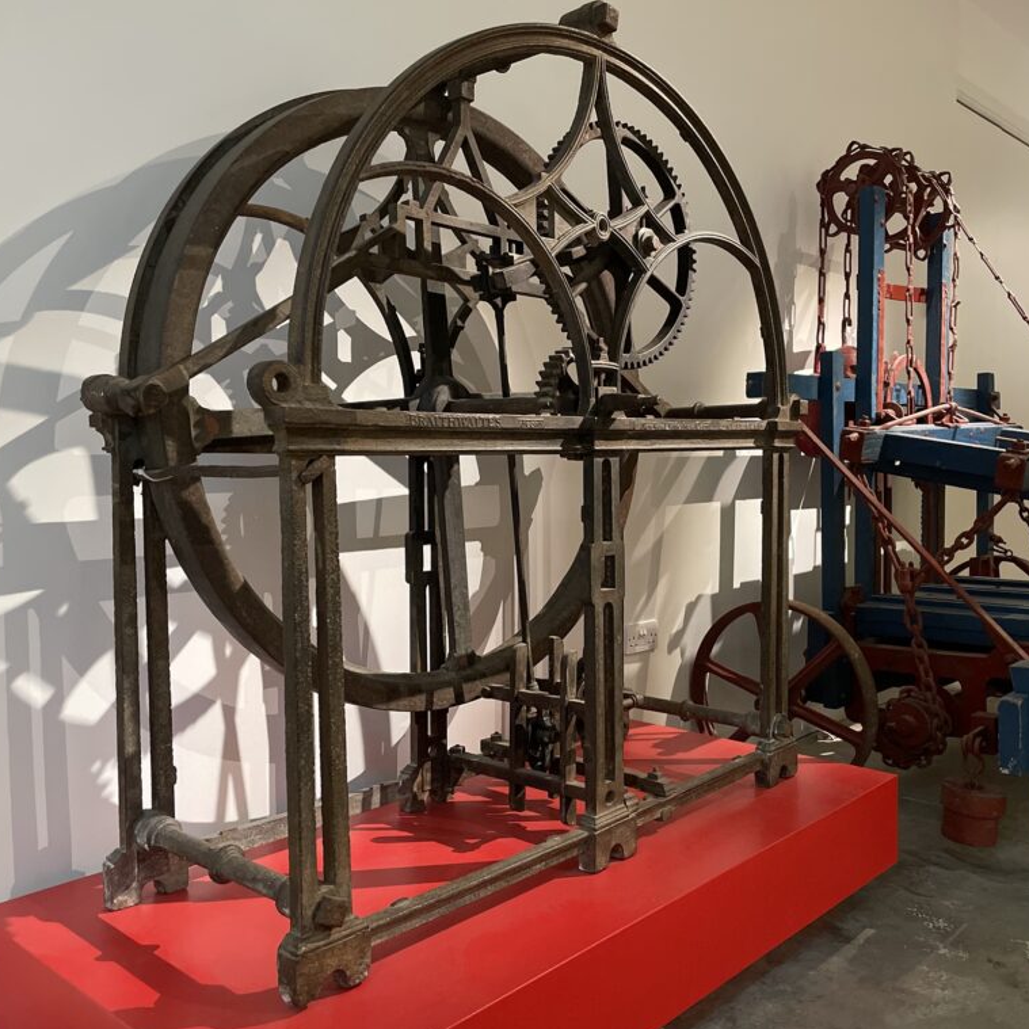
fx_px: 1043
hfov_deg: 52.2
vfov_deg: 52.5
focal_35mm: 31
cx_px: 611
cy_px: 517
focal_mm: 4.2
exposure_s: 1/50
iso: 500
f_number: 1.6
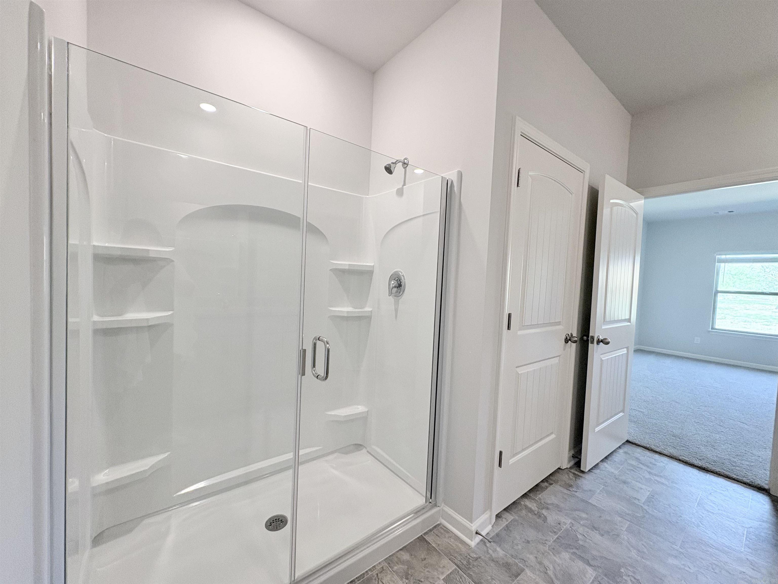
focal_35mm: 14
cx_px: 389
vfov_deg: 85.7
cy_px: 292
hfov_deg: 102.1
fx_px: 315
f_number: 2.2
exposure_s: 1/120
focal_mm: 2.22
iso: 250
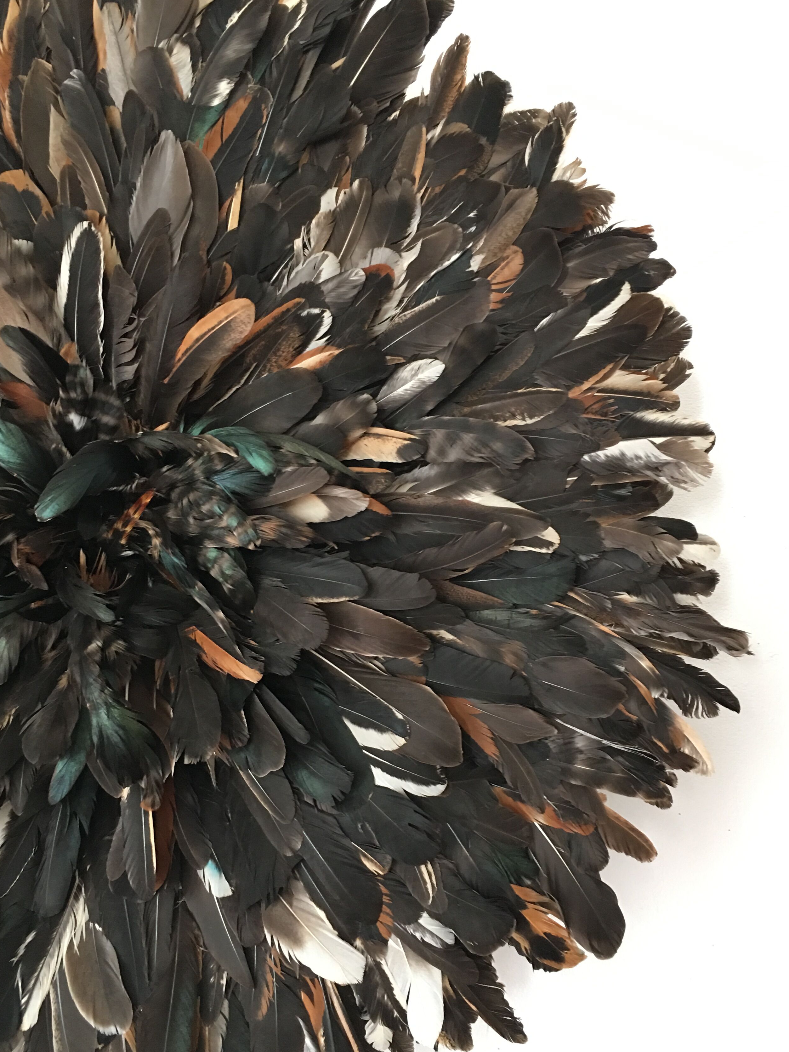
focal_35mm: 35
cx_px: 358
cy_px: 574
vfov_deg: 52.6
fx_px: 1064
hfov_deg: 40.7
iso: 100
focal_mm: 4.15
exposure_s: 1/17
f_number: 2.2
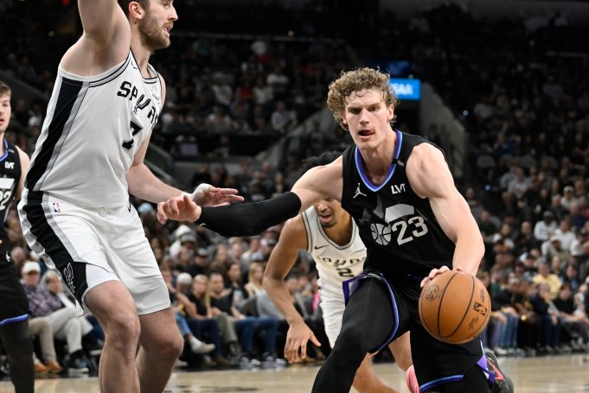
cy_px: 242
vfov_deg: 15.0
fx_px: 1490
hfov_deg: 22.4
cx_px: 301
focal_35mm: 91
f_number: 2.8
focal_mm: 62
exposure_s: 1/1250
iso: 1600
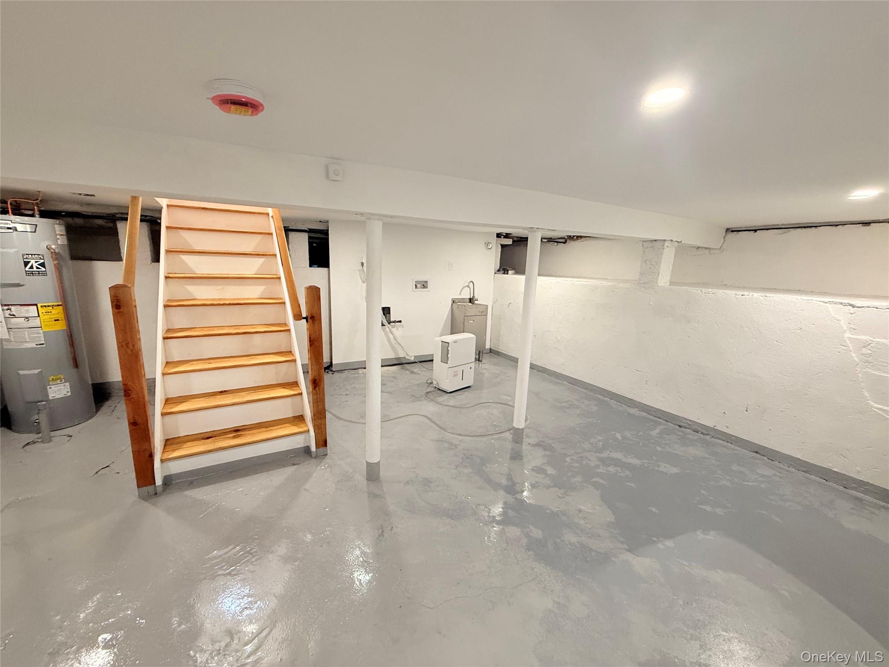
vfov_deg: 85.7
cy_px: 334
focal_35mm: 14
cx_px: 444
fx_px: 360
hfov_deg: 102.1
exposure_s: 1/60
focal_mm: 2.22
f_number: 2.2
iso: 250
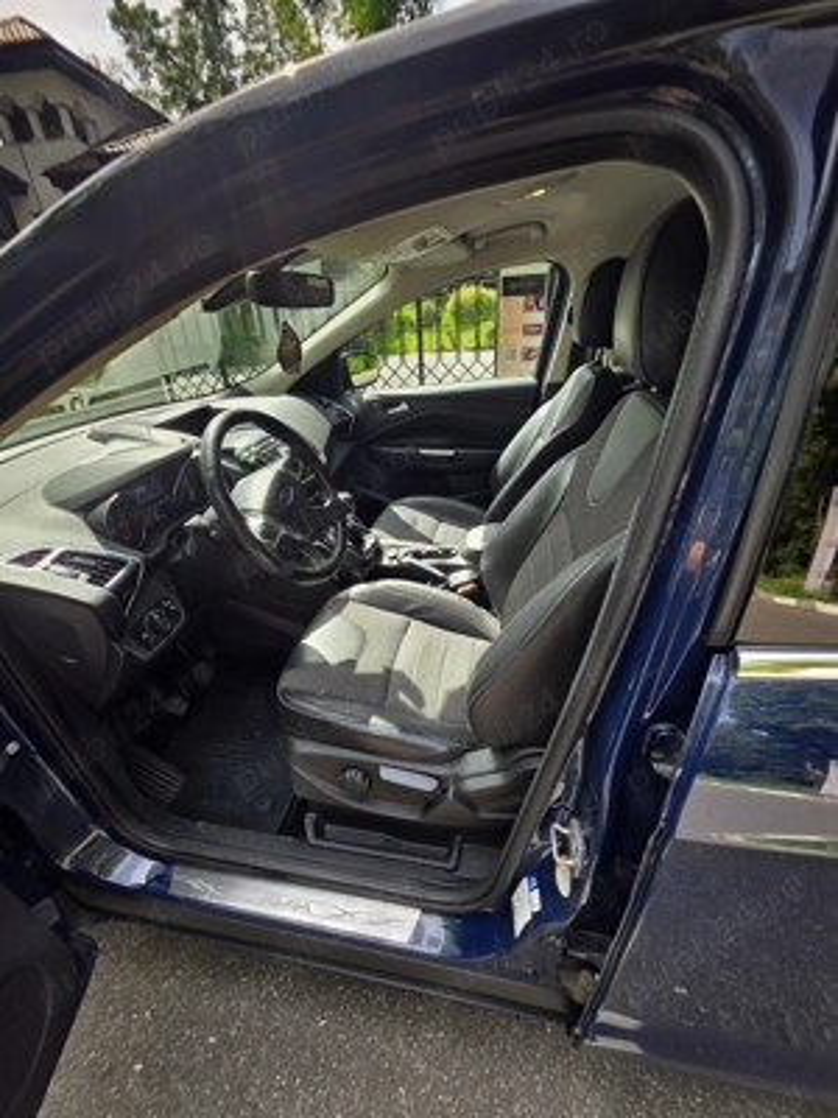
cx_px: 419
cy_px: 559
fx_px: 420
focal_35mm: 13
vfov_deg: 106.2
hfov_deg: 89.9
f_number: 1.9
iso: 40
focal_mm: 2.2
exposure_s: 1/256
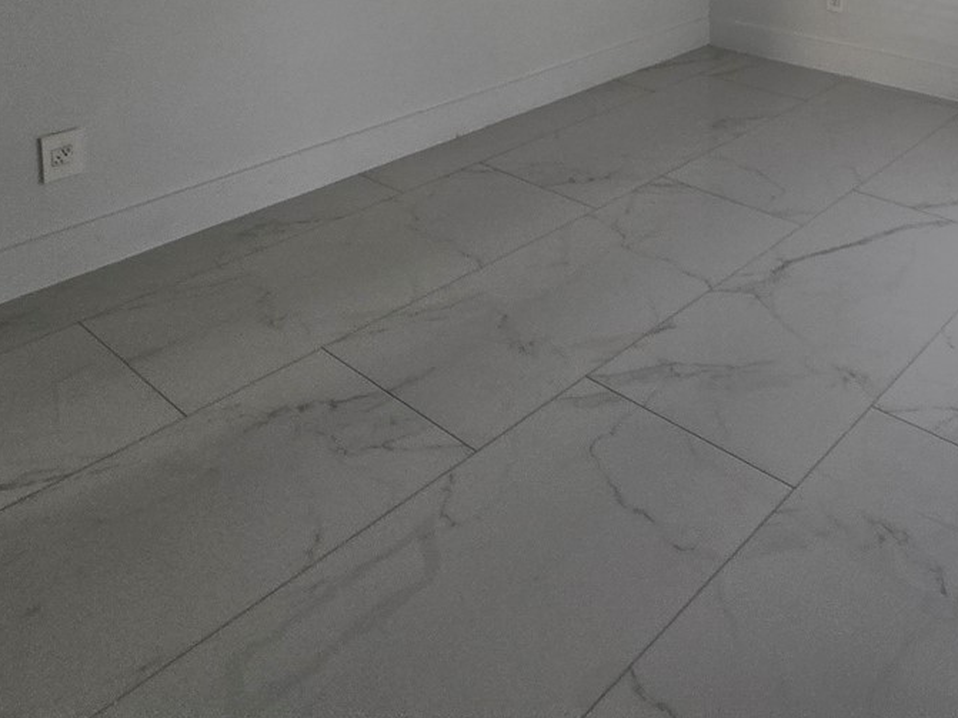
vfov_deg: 35.9
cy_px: -136
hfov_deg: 53.0
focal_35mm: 31
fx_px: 858
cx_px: 815
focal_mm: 2.2
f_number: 2.2
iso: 80
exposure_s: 1/100
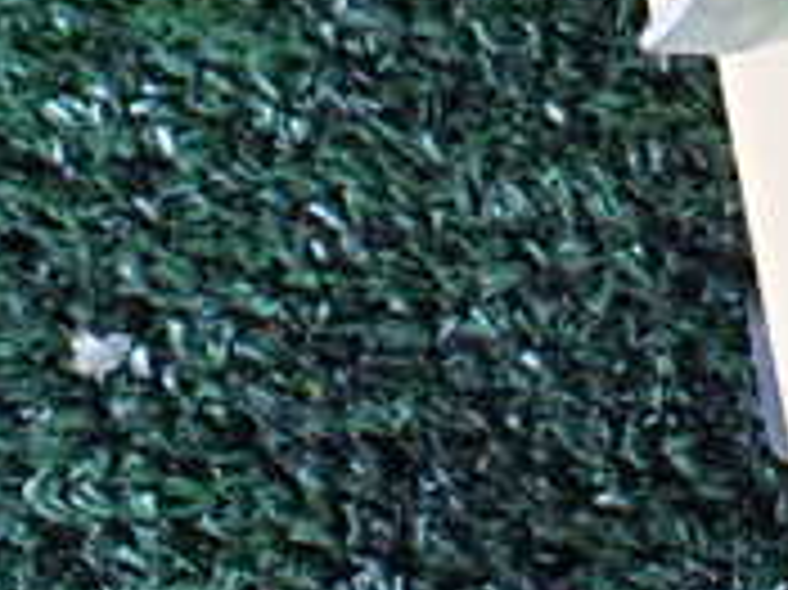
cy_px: -248
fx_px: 2343
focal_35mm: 103
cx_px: 1049
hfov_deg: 17.8
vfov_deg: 13.6
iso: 800
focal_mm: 5.4
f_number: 2.3
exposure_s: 1/100
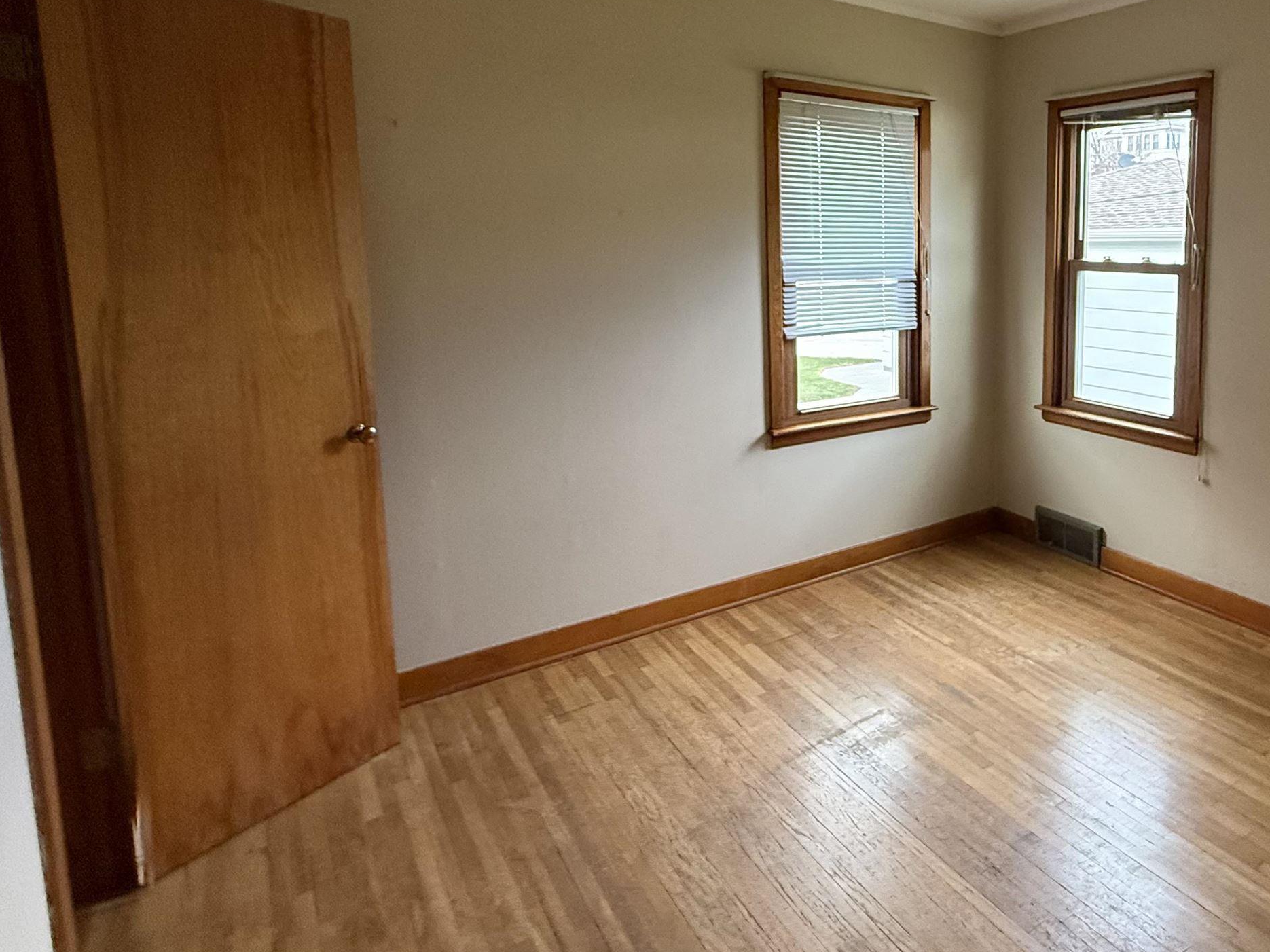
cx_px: 944
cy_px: 340
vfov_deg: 57.9
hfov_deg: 69.3
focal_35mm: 23
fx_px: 844
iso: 500
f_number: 2.2
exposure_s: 1/120
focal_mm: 2.22
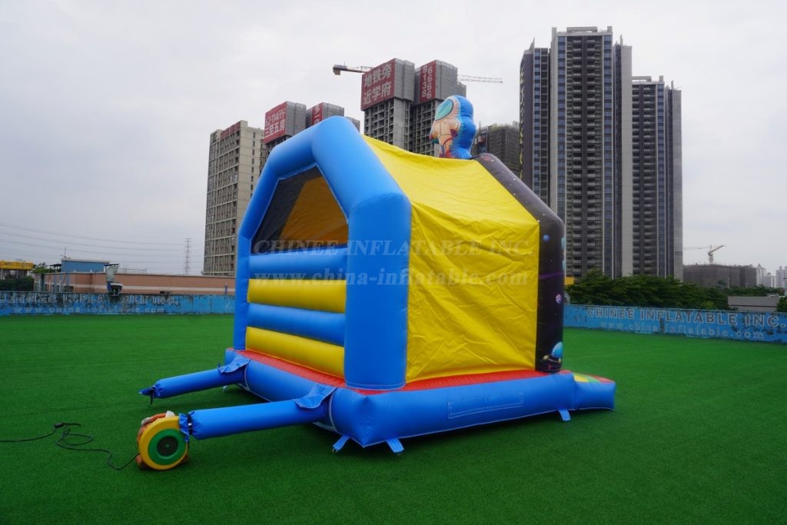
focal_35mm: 24
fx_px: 525
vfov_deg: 53.1
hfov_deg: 73.7
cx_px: 394
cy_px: 262
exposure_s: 1/160
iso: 100
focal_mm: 16
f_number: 10
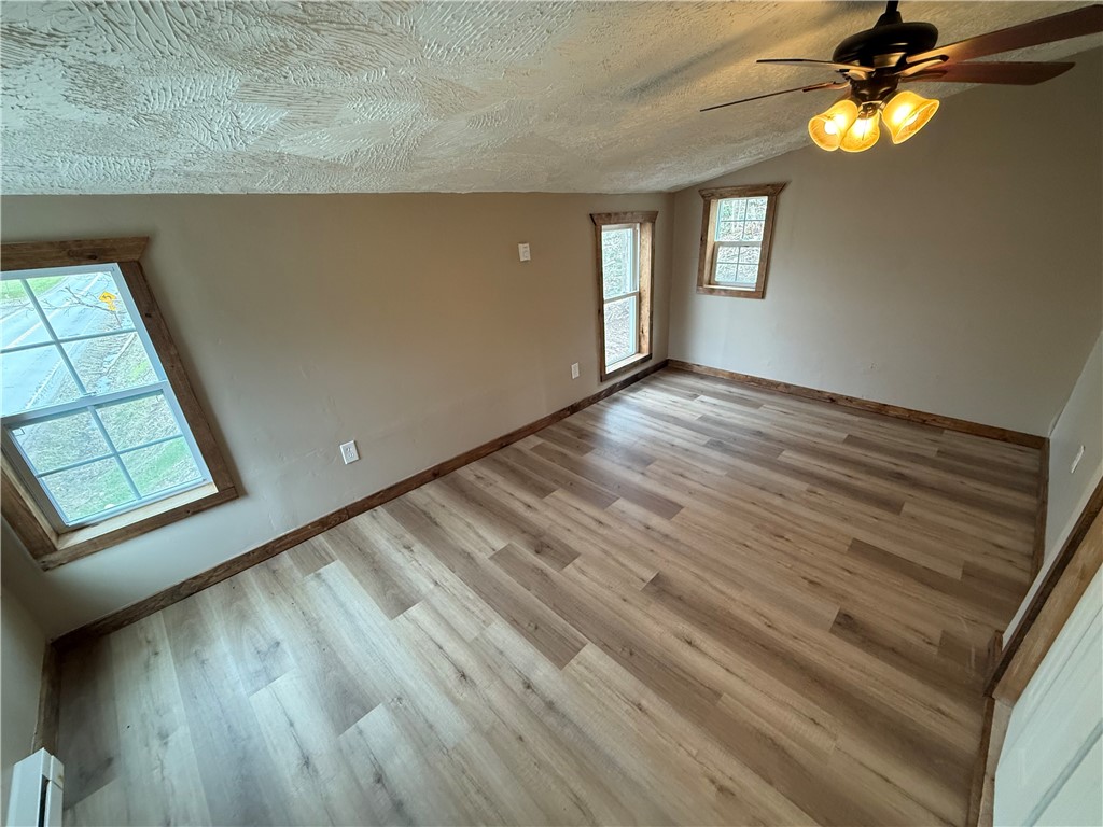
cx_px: 552
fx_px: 446
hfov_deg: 102.1
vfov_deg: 85.7
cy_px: 414
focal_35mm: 14
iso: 320
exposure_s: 1/120
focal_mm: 2.22
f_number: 2.2
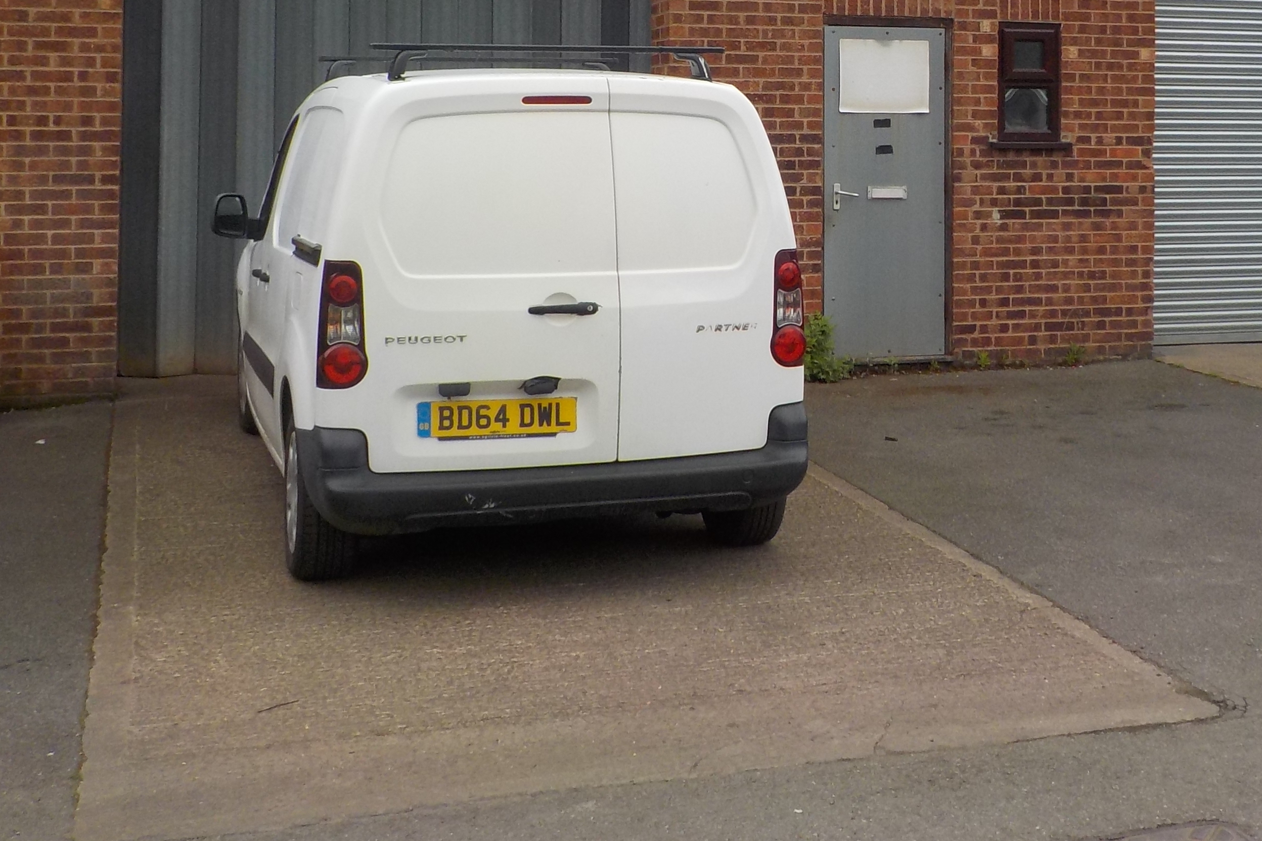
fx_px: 1823
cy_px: 56
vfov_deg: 25.1
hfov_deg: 37.8
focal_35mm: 52
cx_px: 832
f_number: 3.3
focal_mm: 4.1
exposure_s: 1/200
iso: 125
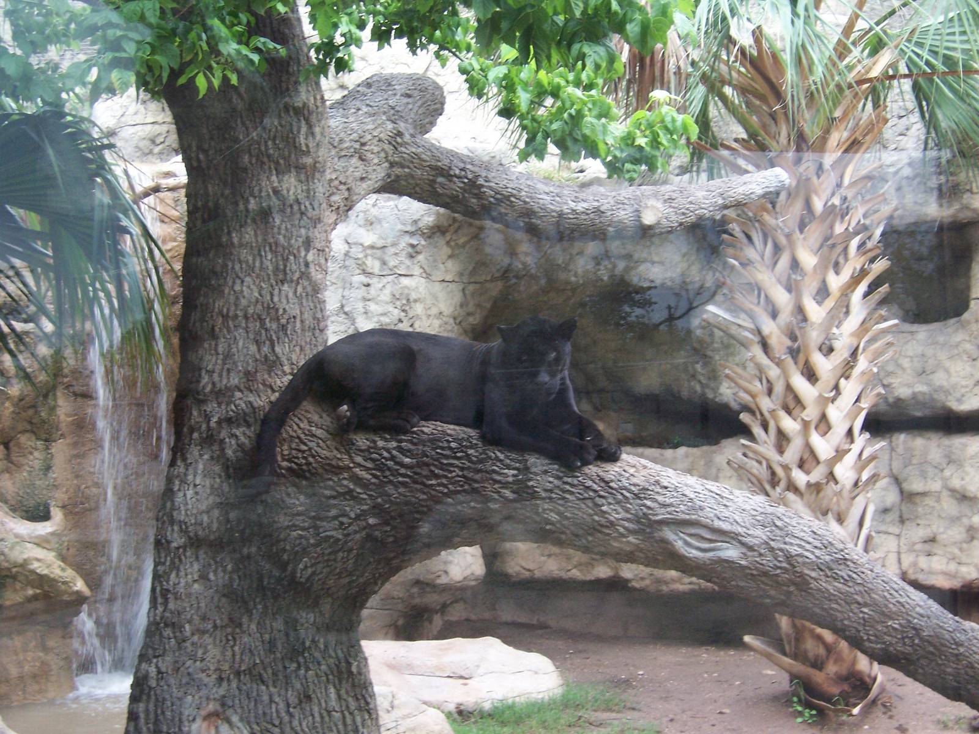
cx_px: 490
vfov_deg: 24.4
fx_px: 1697
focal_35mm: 60
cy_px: 367
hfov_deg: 32.2
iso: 140
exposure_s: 1/60
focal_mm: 10
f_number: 4.8
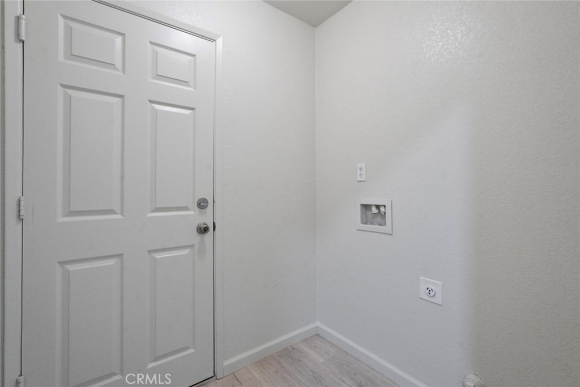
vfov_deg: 73.8
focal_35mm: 16
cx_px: 290
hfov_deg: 96.7
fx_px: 258
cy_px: 194
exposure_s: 1/30
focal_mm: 16
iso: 4000
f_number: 8
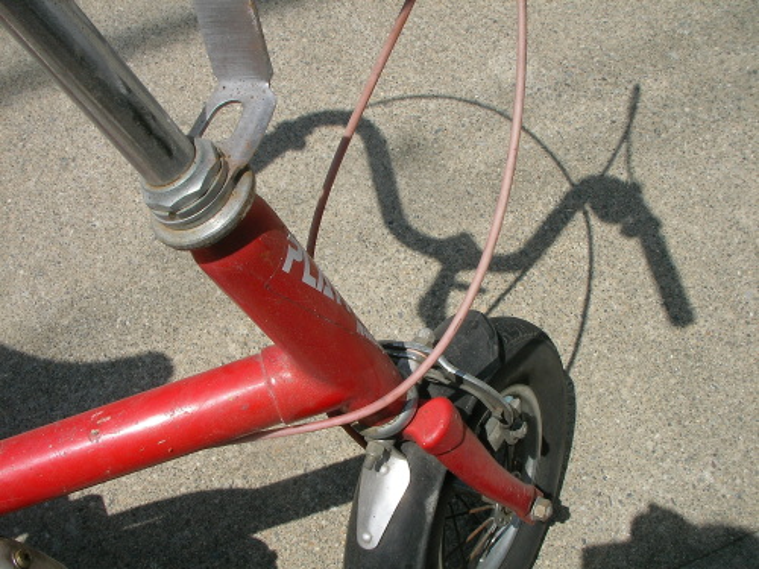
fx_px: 833
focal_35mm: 38
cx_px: 380
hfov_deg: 49.0
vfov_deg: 37.7
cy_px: 284
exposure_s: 1/325
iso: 50
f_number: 5.6
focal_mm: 6.3
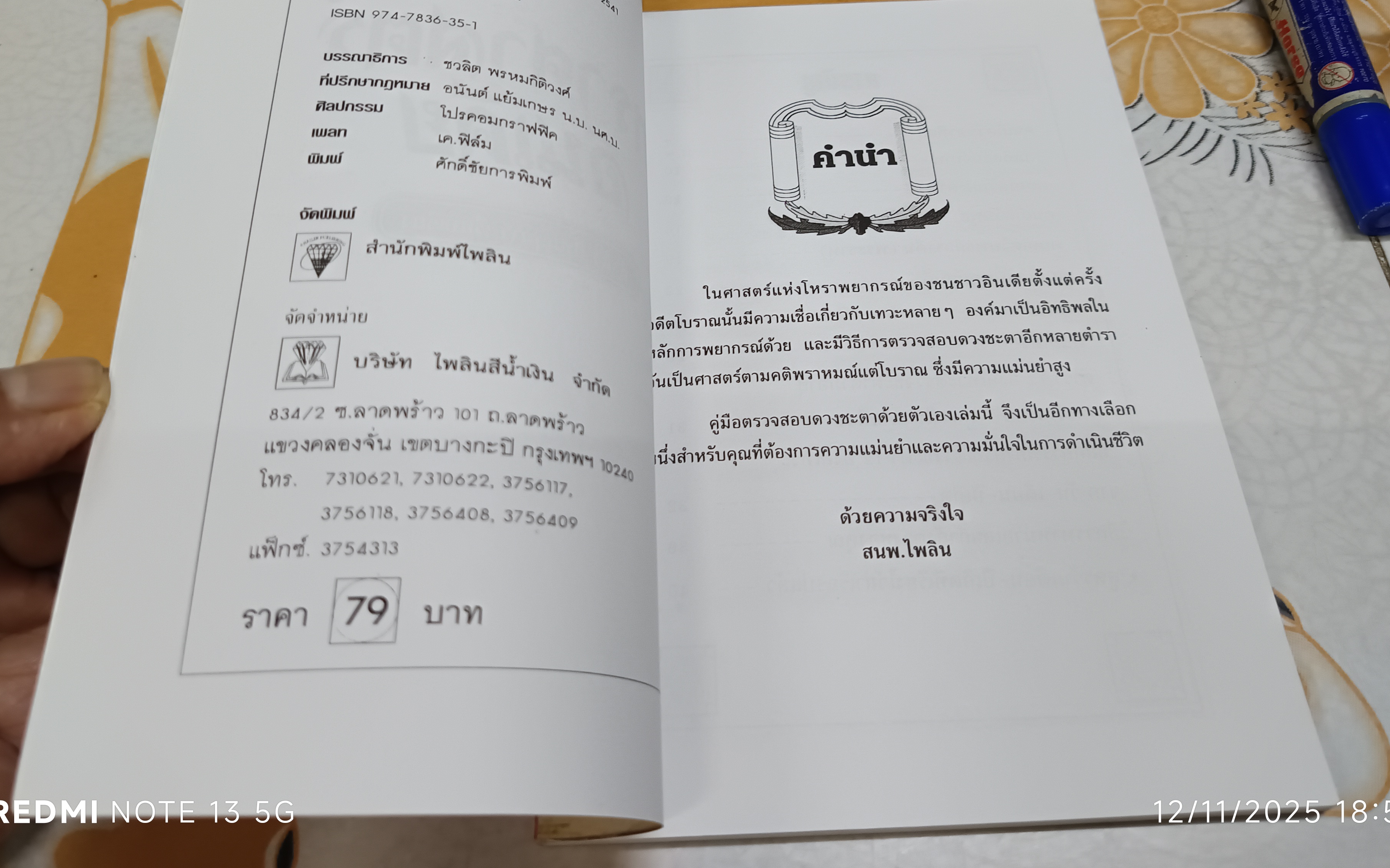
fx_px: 1061
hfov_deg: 66.5
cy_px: 299
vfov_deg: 44.0
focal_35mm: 28
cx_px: 705
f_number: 1.7
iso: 1140
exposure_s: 1/50
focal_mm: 5.31
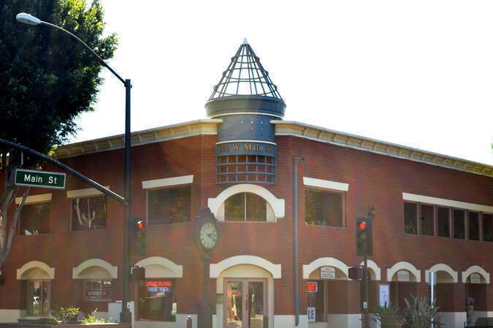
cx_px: 216
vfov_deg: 21.2
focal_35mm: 64
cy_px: 185
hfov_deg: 31.4
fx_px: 876
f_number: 5.6
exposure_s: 1/125
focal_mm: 36
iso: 125
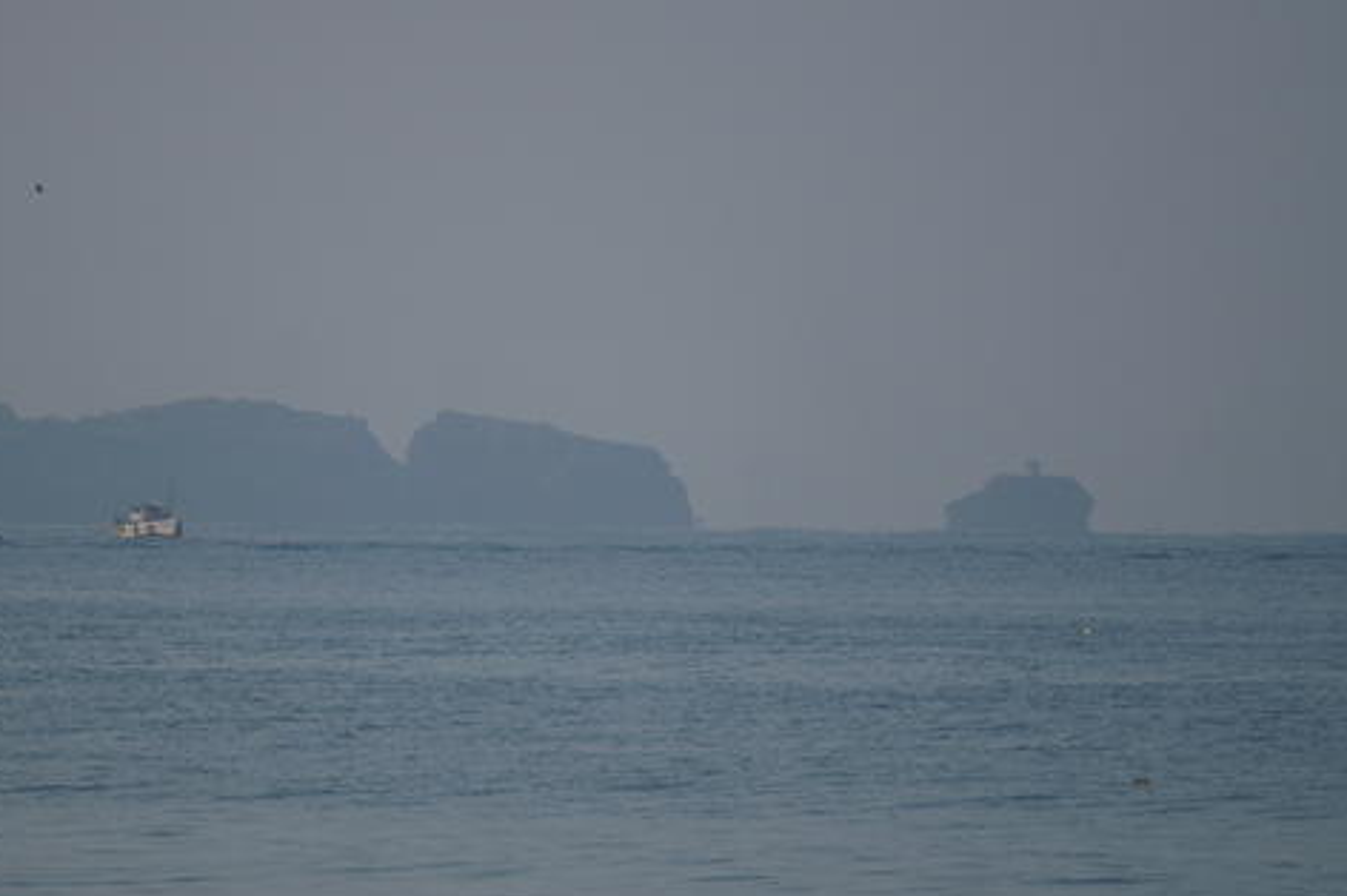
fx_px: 22808
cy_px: 468
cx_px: 528
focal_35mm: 610
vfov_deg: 2.3
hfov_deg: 3.4
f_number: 5.6
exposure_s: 1/800
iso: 200
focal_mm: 300
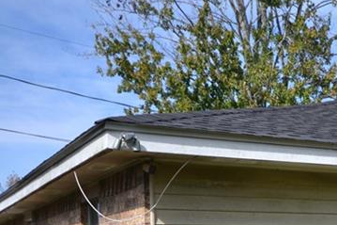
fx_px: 720
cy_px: 268
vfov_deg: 16.9
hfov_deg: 23.9
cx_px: 406
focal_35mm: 77
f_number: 8
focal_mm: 18
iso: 100
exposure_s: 1/250
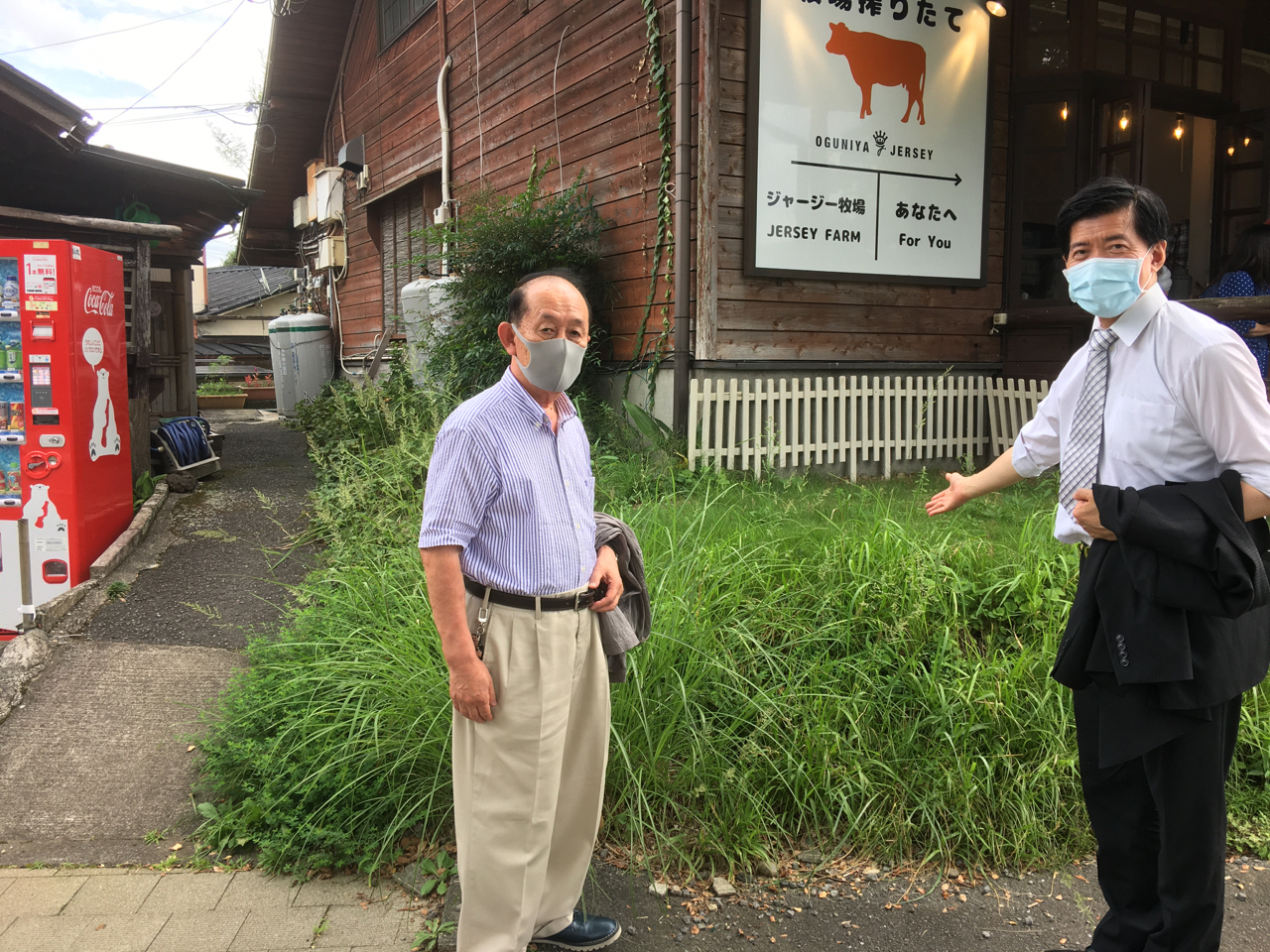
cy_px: 476
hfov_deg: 61.7
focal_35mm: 29
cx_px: 635
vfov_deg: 48.2
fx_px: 1064
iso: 25
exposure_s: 1/200
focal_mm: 4.15
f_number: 2.2
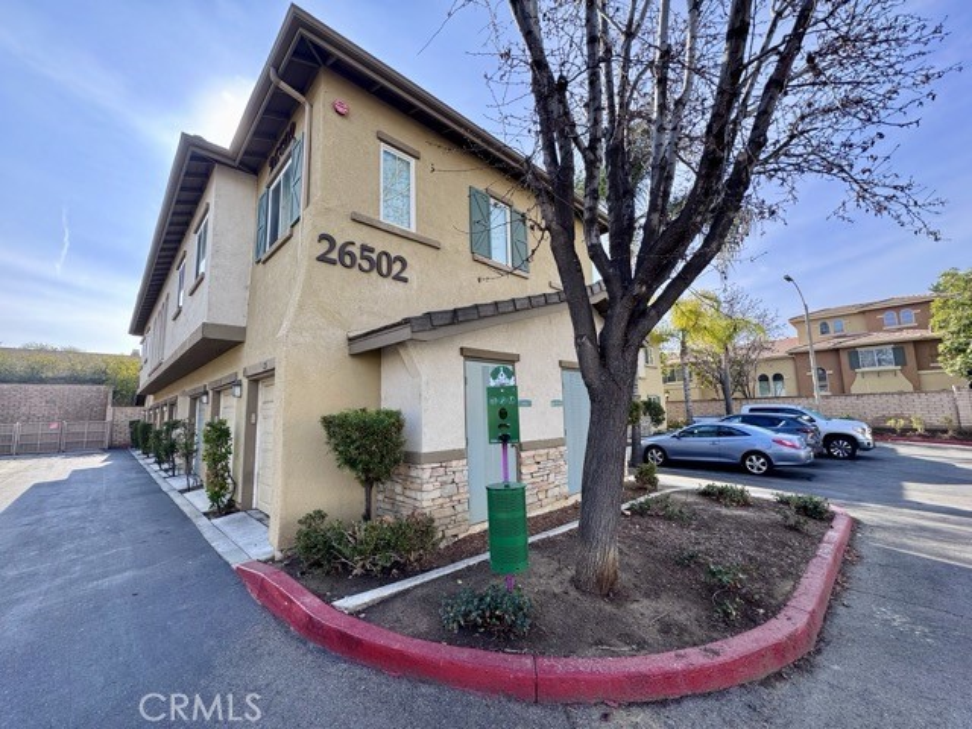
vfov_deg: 85.7
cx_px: 486
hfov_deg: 102.1
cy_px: 364
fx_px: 393
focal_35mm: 14
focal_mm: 2.22
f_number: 2.2
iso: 40
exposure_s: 1/467
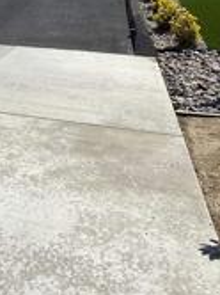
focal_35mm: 54
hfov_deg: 26.1
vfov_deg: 31.2
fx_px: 459
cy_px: -37
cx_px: 25
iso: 50
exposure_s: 1/2976
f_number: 2.2
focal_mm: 2.22
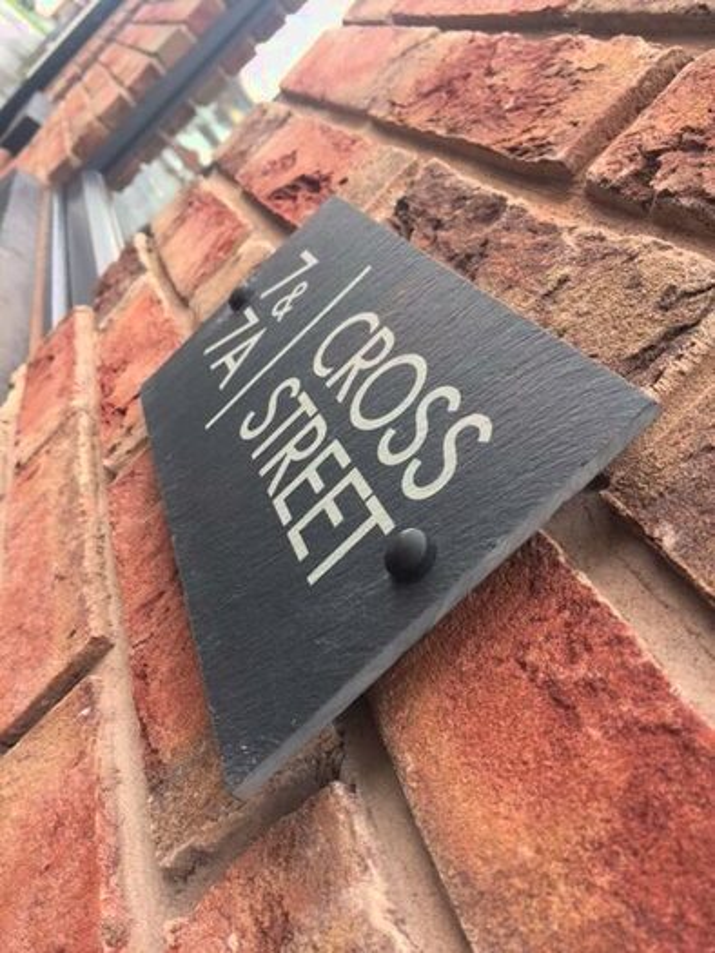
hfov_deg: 48.2
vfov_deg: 61.6
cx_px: 358
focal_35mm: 29
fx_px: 798
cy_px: 476
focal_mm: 4.15
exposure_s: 1/100
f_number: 2.2
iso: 50
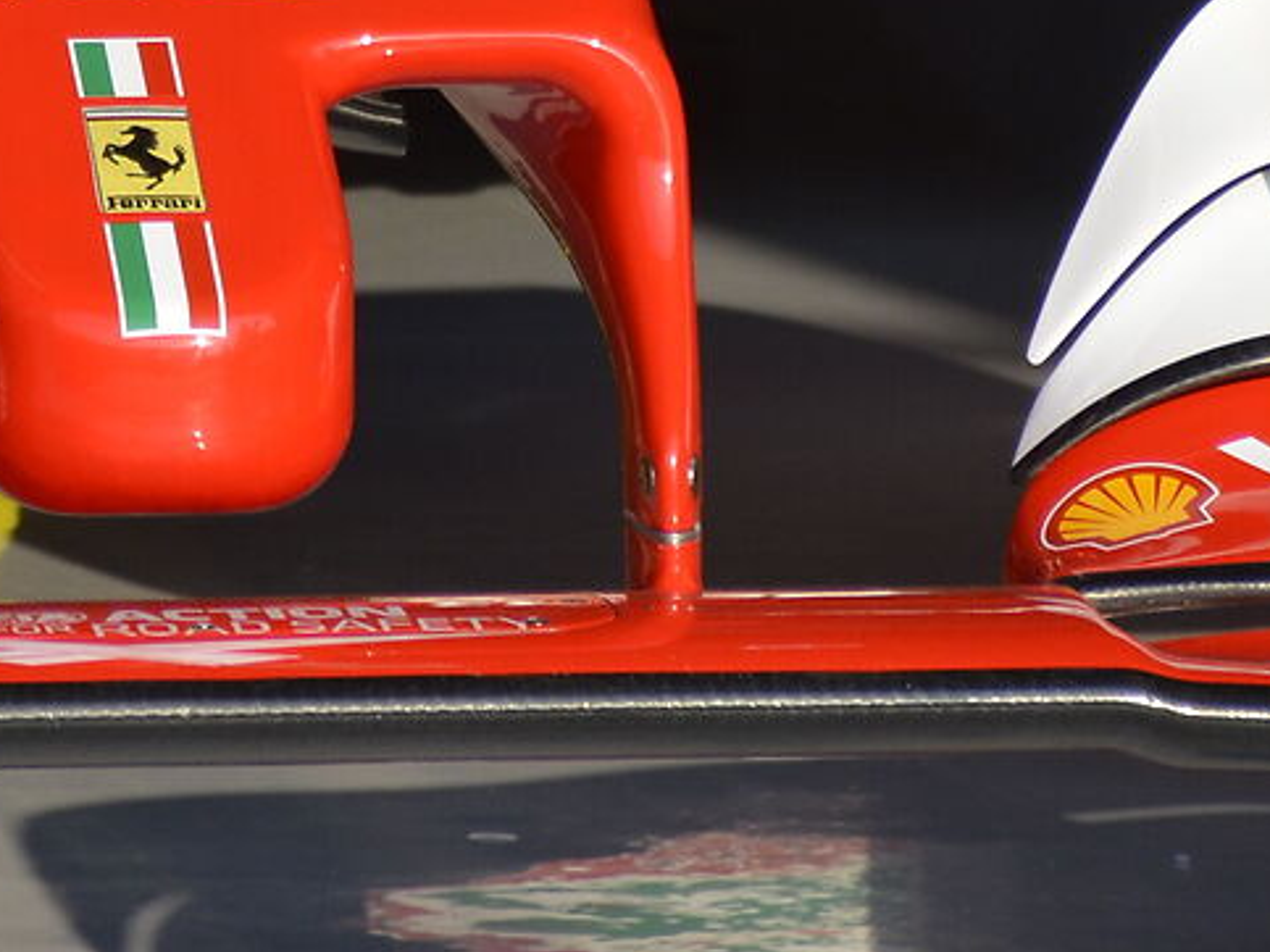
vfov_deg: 1.5
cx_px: -208
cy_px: -1086
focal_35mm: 1003
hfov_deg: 2.0
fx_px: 36789
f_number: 5.6
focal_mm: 140
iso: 250
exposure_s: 1/800
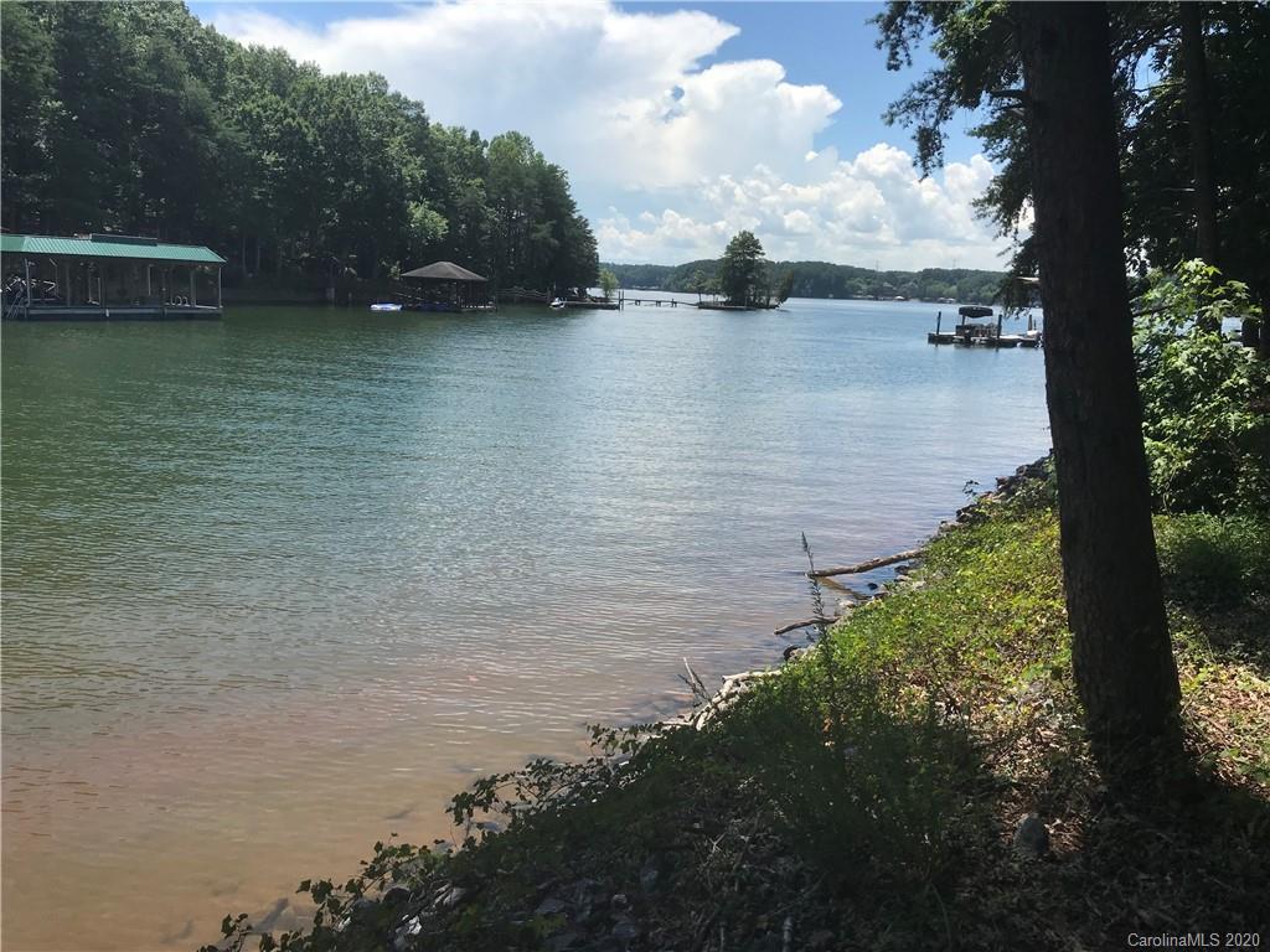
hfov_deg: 63.4
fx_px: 1027
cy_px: 476
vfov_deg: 49.7
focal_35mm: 28
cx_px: 635
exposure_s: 1/2457
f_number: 1.8
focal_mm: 3.99
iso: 20
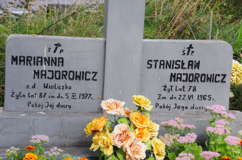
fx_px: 624
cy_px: 80
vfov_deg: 14.7
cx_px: 121
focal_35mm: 93
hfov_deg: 21.9
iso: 400
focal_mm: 62
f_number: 7.1
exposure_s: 1/200
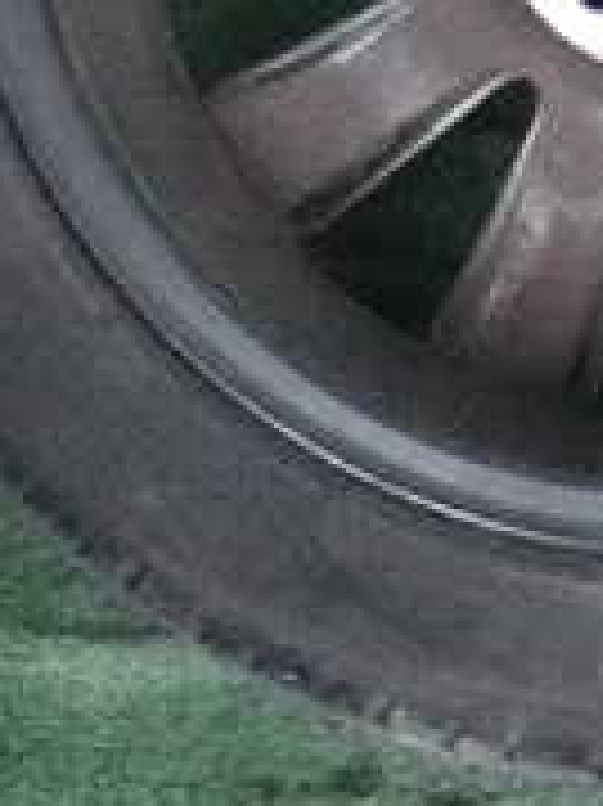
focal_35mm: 181
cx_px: 688
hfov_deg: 8.1
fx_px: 4209
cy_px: -180
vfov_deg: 10.7
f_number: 3.3
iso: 6400
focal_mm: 9.65
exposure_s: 1/125
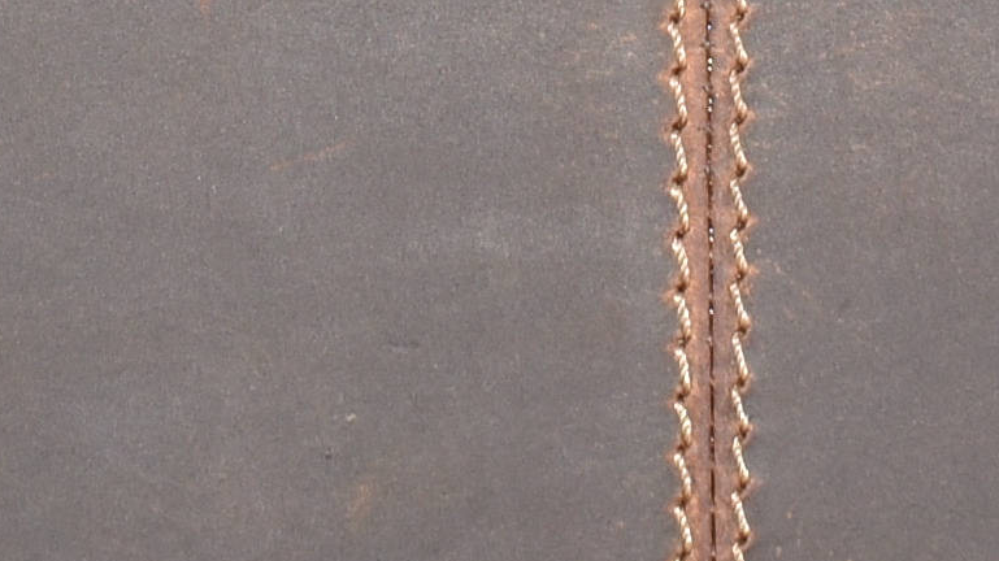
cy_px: -780
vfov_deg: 3.3
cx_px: 605
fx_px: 9745
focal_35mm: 368
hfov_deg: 5.9
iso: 110
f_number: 8
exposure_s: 1/60
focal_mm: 30
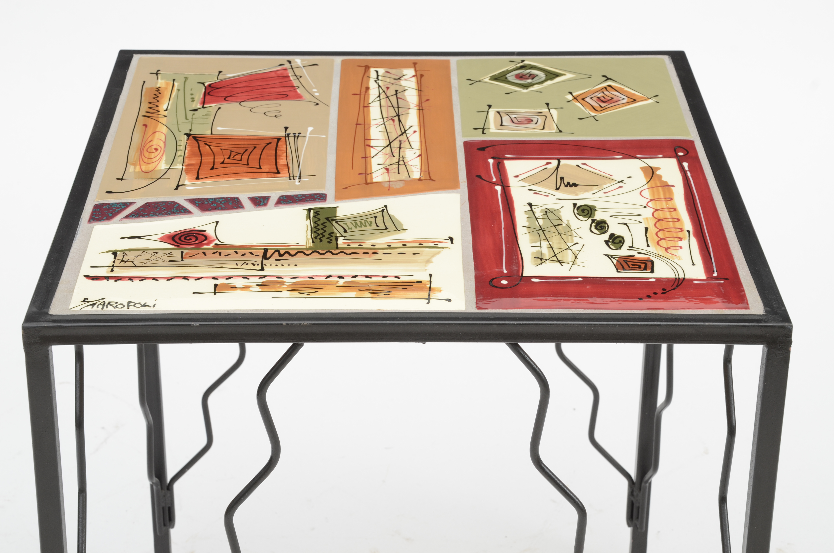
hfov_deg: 23.4
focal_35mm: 87
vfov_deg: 15.6
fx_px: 2011
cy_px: 276
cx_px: 417
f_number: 9
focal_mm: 58
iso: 200
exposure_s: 1/125
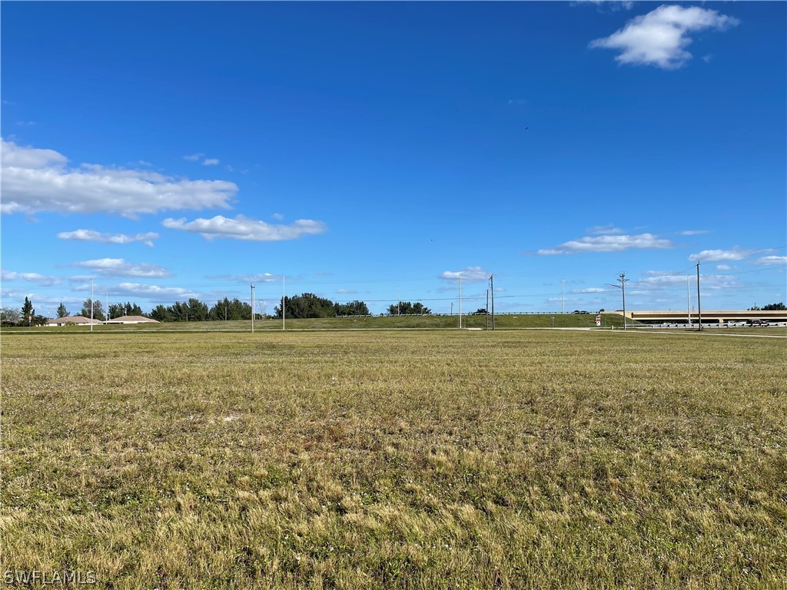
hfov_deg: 67.3
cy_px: 295
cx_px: 394
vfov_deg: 53.1
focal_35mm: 26
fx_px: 591
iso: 32
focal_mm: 5.1
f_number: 1.6
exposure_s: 1/4902
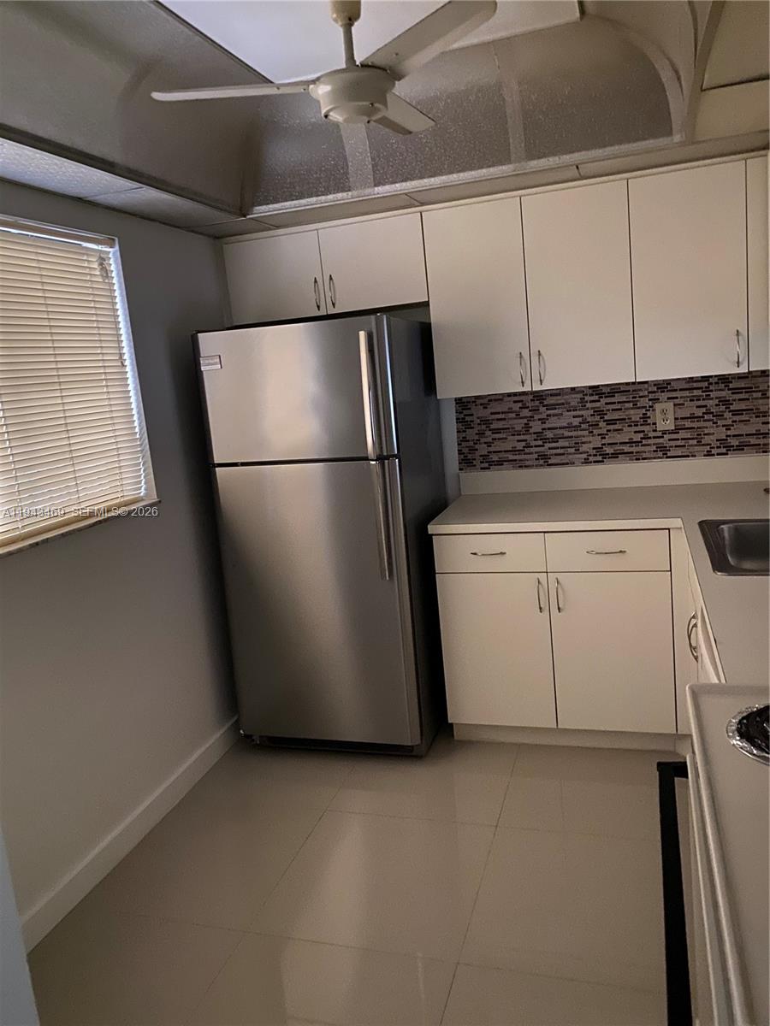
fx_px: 771
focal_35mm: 26
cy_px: 513
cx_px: 385
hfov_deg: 53.1
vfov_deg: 67.3
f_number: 1.8
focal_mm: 4.25
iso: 500
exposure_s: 1/11
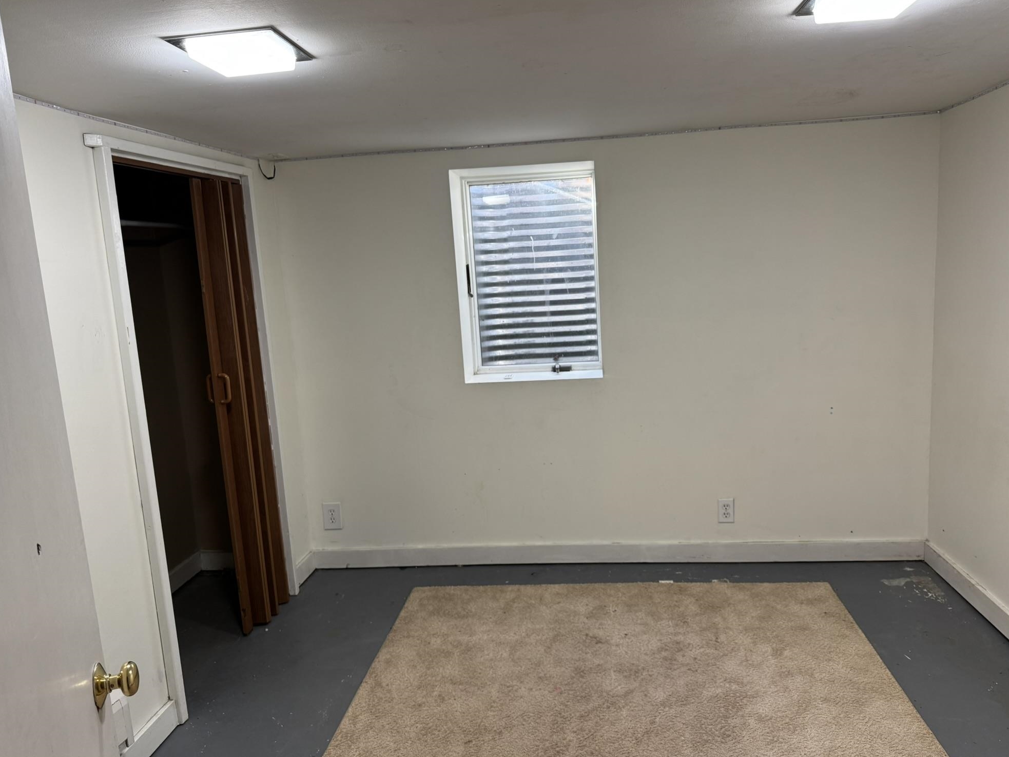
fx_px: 729
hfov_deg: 69.4
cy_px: 374
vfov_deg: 54.9
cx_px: 521
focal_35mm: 25
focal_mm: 6.76
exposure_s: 1/60
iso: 200
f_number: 1.78
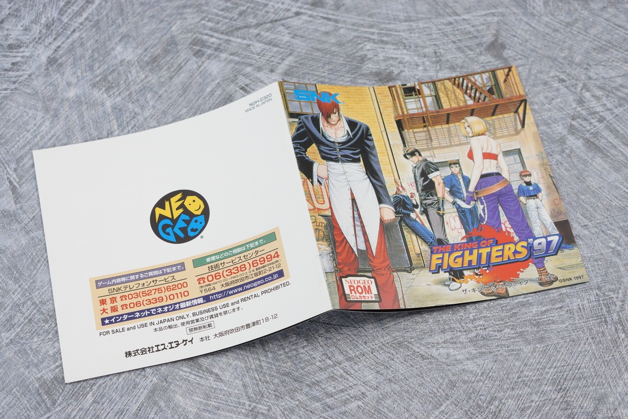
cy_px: 210
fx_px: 1308
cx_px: 314
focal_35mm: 75
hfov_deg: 27.0
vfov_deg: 18.2
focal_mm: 50
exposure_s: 1/80
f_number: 6.3
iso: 800
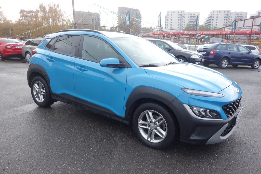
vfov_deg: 46.4
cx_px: 130
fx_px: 203
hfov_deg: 65.5
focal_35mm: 28
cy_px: 87
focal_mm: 10.4
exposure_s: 1/80
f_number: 5.6
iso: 125
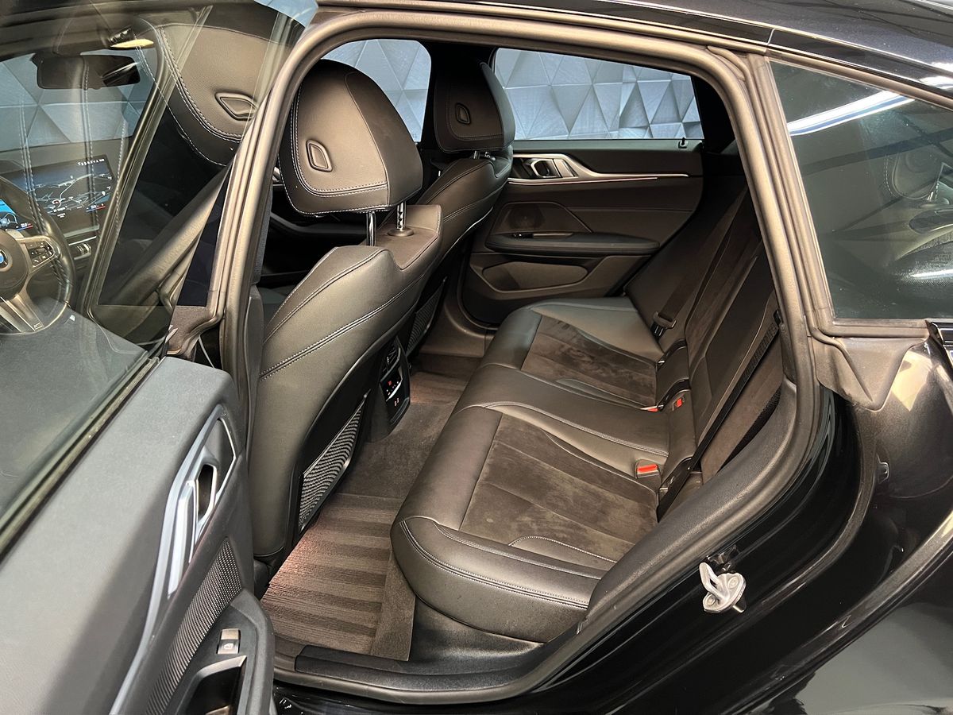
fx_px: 716
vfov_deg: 53.1
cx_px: 476
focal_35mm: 26
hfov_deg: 67.3
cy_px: 358
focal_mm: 5.7
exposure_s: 1/43
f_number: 1.5
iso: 500
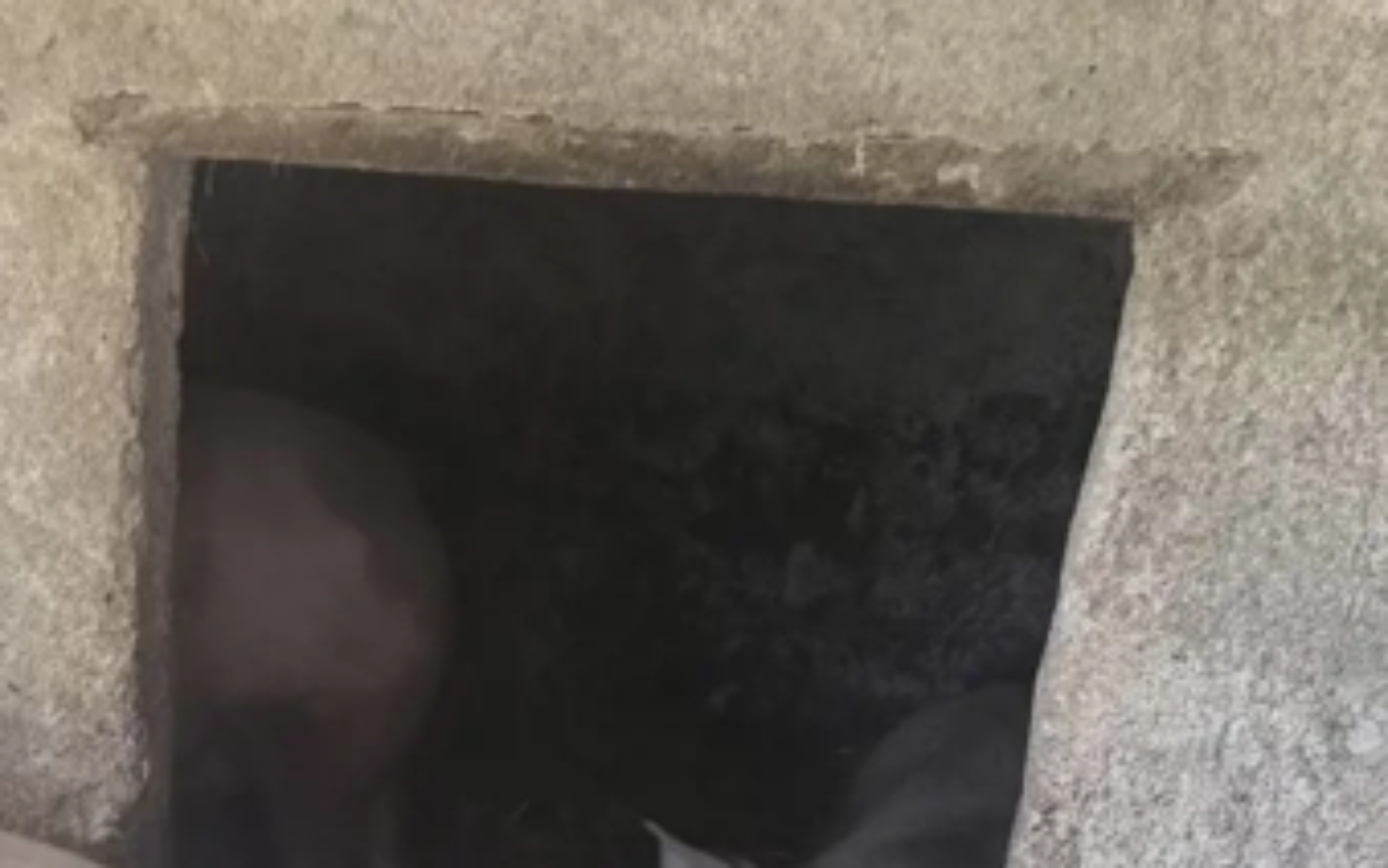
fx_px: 2724
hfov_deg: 27.9
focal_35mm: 72
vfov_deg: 16.0
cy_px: 1429
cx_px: 237
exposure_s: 1/50
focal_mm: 6.14
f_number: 1.65
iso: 400
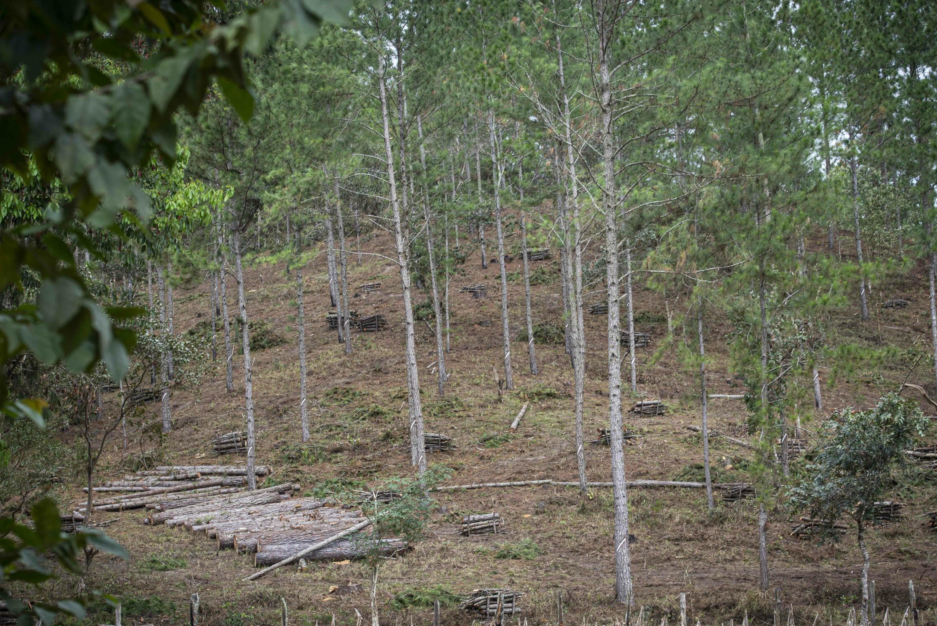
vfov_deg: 16.1
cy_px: 324
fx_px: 2213
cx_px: 477
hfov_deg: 23.9
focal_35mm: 85
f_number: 5
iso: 250
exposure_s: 1/800
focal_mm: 75
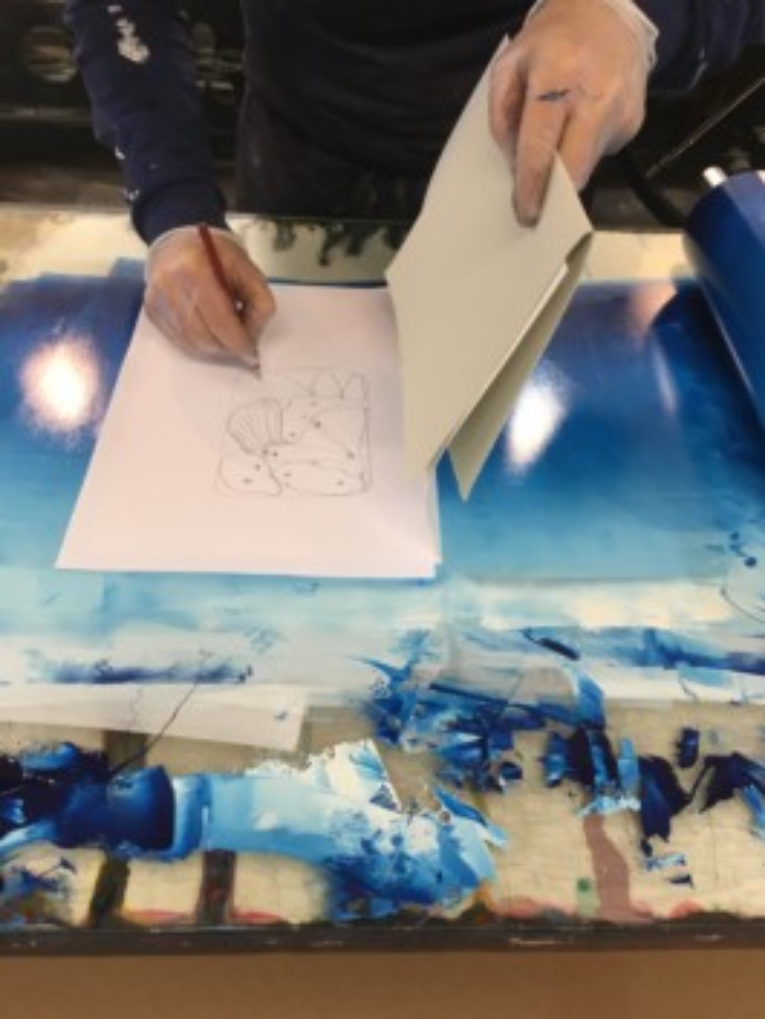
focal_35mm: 29
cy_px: 510
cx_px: 382
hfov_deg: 48.3
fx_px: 854
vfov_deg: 61.6
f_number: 2.2
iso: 100
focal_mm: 4.15
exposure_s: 1/33
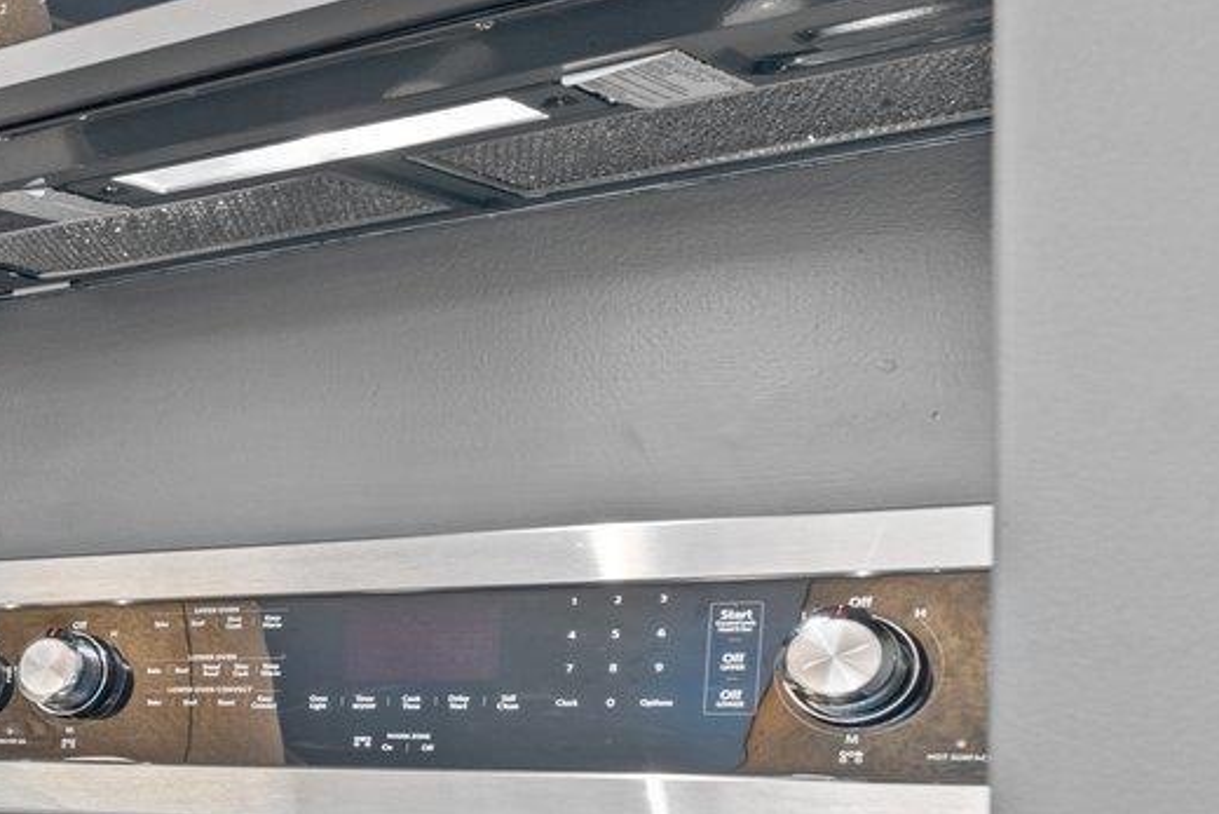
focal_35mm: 63
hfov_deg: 22.8
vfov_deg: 21.1
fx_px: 2134
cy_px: 731
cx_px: -802
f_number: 6.3
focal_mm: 16
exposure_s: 1/1.25
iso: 400
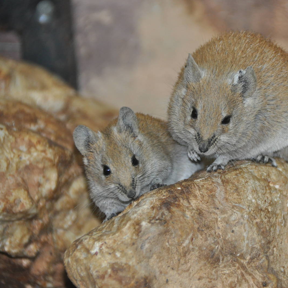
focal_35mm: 519
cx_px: 203
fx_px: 4885
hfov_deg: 3.4
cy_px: 144
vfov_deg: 3.4
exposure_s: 1/60
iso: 1000
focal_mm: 270
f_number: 5.6
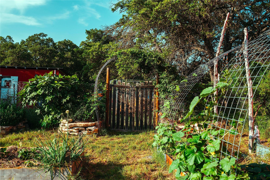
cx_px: 135
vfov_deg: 35.0
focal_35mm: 38
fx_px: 285
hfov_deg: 50.7
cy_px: 90
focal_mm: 38
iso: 200
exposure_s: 1/400
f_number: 8
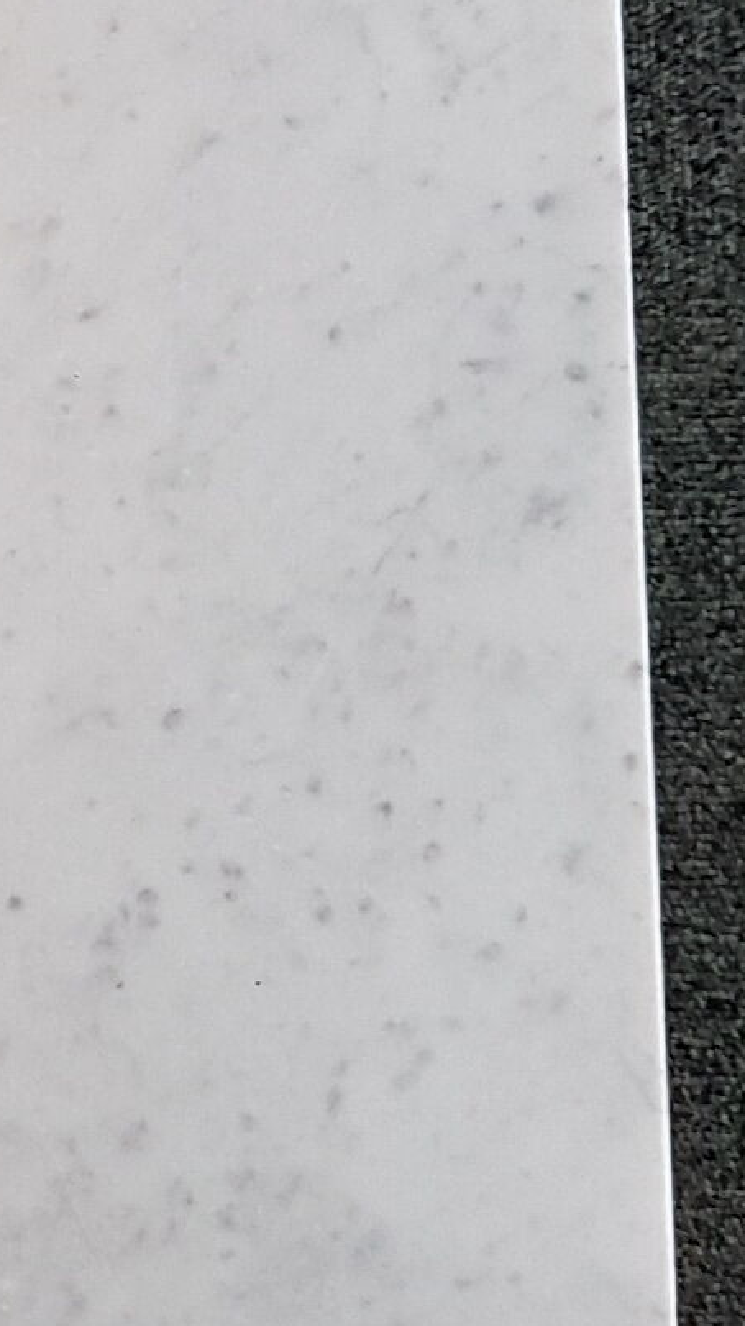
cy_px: 414
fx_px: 3550
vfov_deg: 21.1
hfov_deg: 10.8
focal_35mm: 101
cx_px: -824
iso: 160
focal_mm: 4.2
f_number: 1.7
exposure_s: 1/50
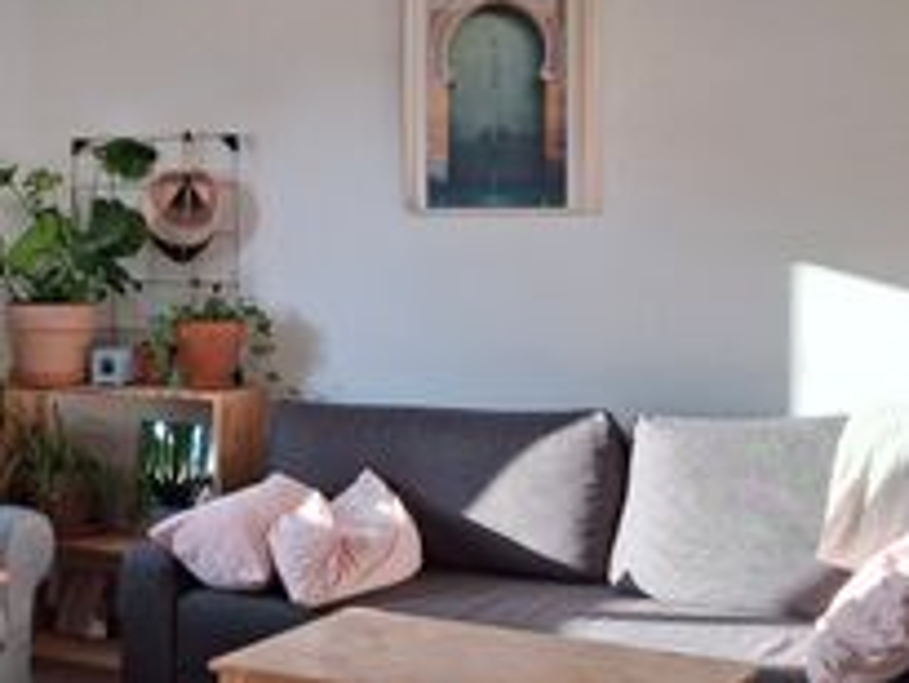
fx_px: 1918
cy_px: 235
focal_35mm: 73
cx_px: 89
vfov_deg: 20.1
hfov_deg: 25.8
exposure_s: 1/123
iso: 25
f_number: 1.8
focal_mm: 4.69
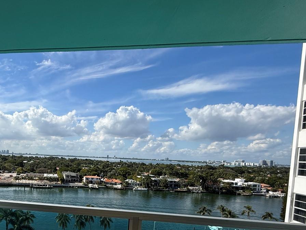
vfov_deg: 52.9
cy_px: 167
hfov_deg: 63.9
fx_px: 221
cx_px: 66
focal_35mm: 25
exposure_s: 1/3289
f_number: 2.2
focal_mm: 2.22
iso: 50
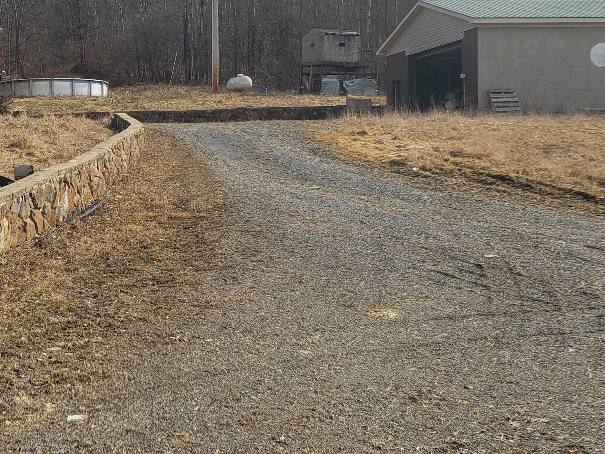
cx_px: 108
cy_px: 189
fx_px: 856
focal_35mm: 49
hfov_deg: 37.3
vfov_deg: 29.6
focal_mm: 4.3
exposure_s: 1/1272
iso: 50
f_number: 2.4
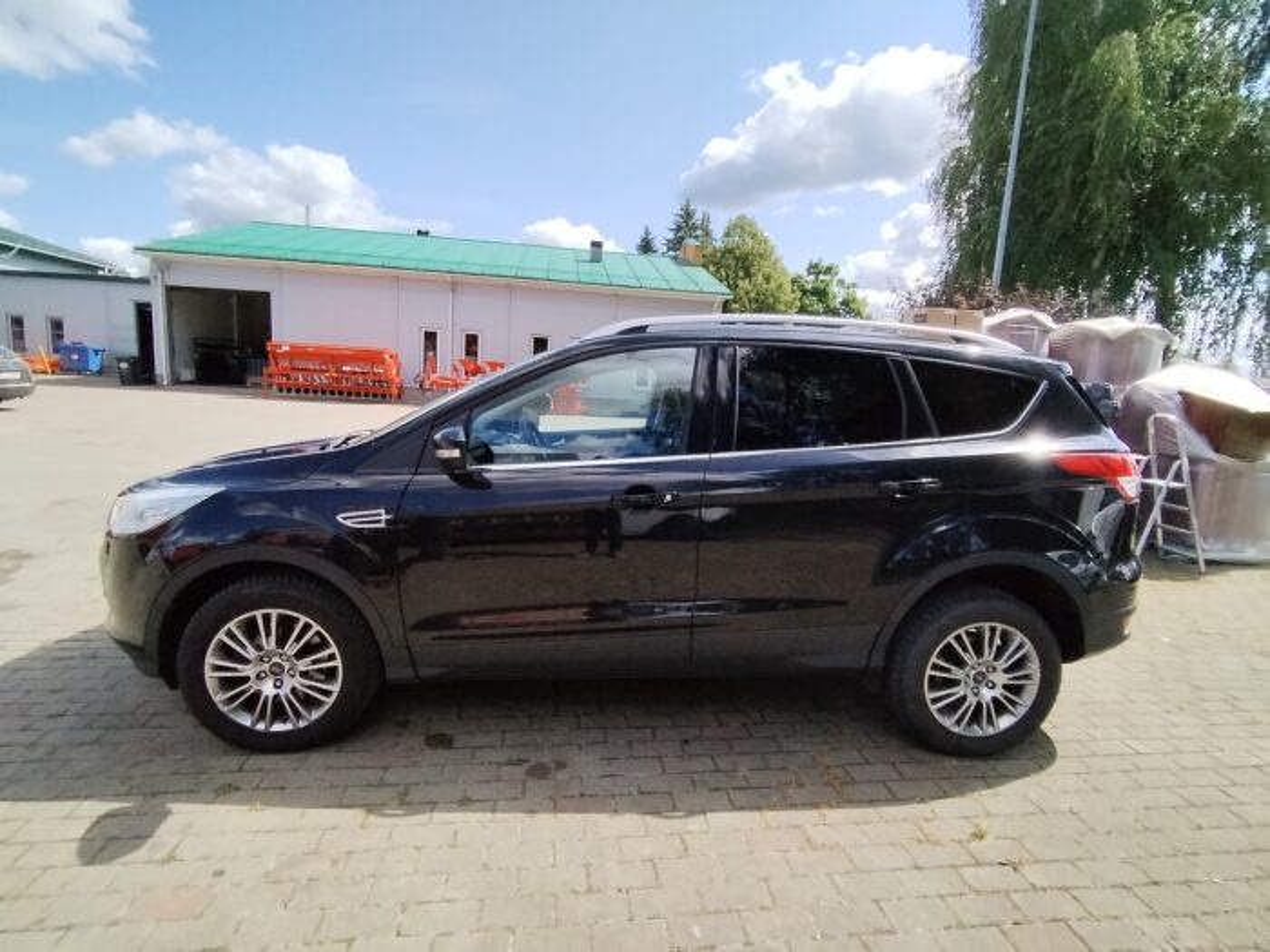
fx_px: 624
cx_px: 635
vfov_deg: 74.7
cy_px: 476
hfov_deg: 91.0
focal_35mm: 17
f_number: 2.2
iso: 100
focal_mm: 1.42
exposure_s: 1/2384
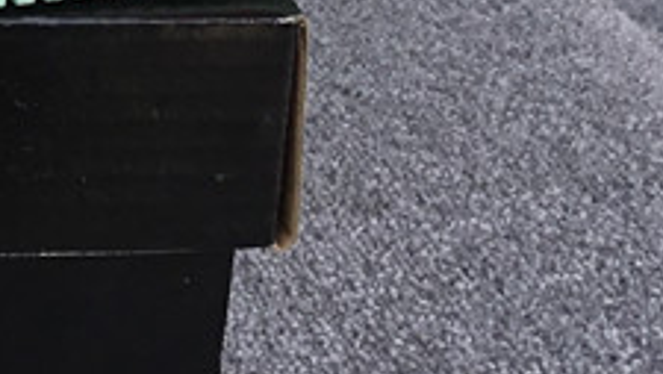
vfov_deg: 8.8
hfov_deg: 14.5
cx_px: -427
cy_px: -222
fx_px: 2375
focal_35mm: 135
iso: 25
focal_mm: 3.3
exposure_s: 1/317
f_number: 2.4
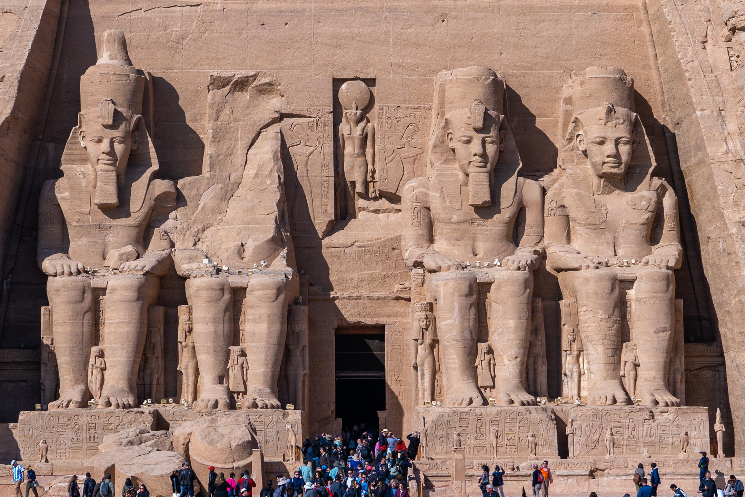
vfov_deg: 18.2
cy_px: 248
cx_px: 372
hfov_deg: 27.0
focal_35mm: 75
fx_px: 1552
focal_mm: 50
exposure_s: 1/1600
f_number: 5.6
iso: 100
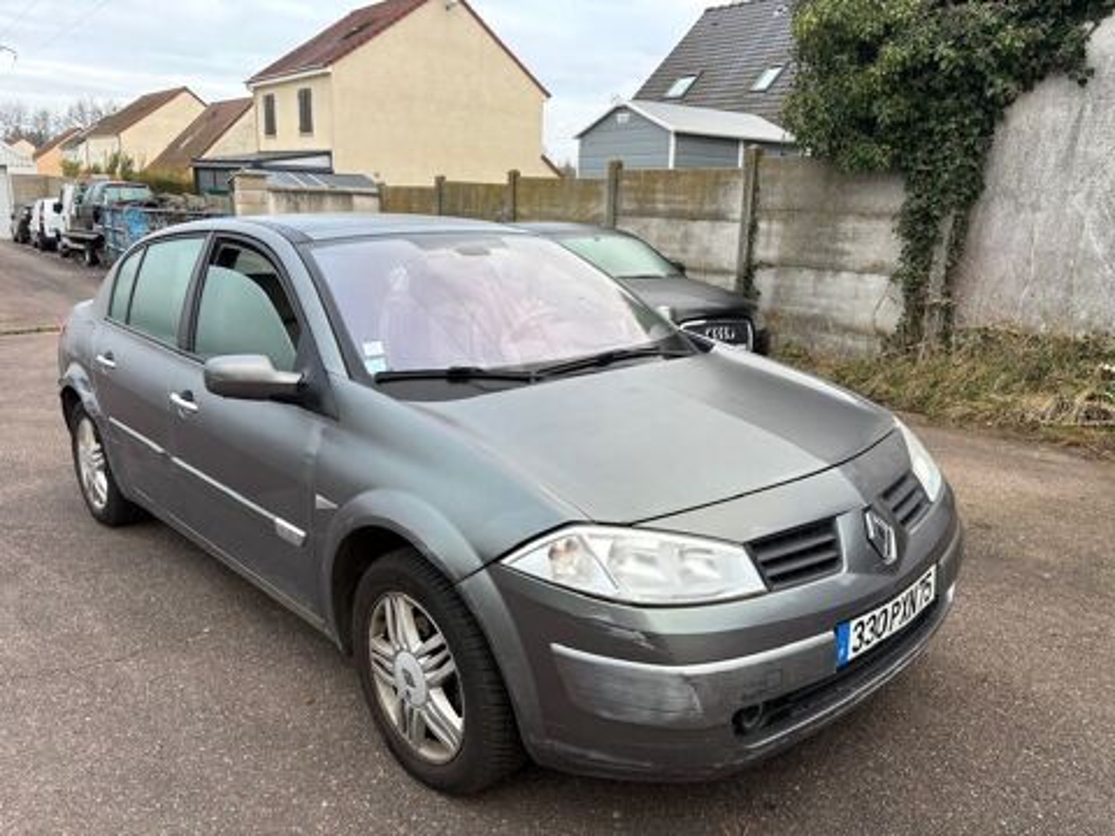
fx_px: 837
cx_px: 558
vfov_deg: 53.1
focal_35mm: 26
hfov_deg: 67.3
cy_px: 418
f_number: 1.6
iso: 50
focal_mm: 5.96
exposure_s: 1/122
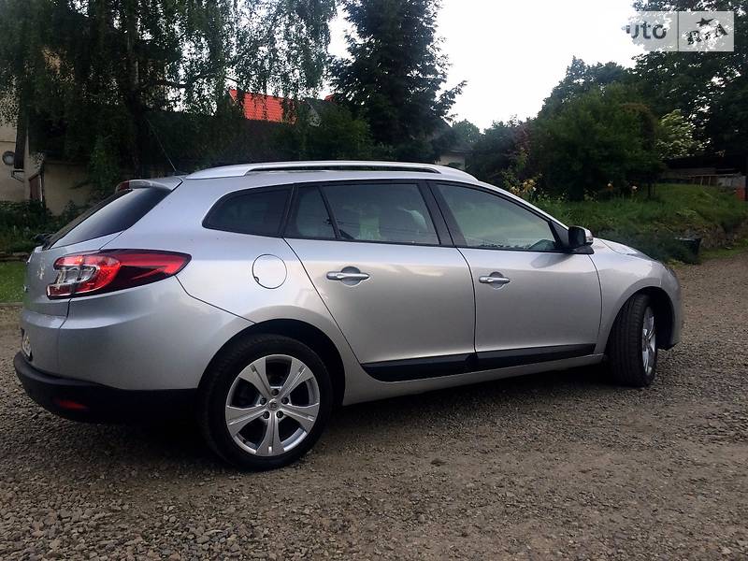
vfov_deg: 48.2
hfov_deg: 61.7
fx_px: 627
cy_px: 280
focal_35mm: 29
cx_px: 374
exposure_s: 1/100
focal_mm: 4.2
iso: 64
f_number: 2.2
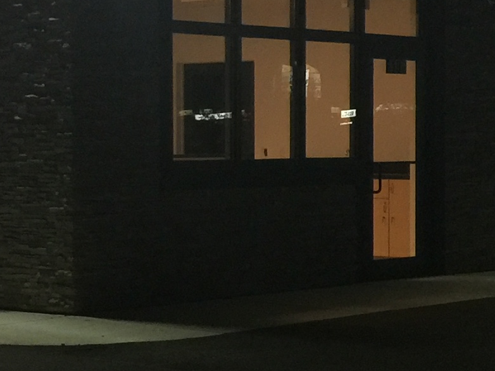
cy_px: 205
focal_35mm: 121
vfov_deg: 12.3
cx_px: 254
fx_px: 1731
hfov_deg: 16.3
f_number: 2.2
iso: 125
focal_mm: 4.15
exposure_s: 1/15
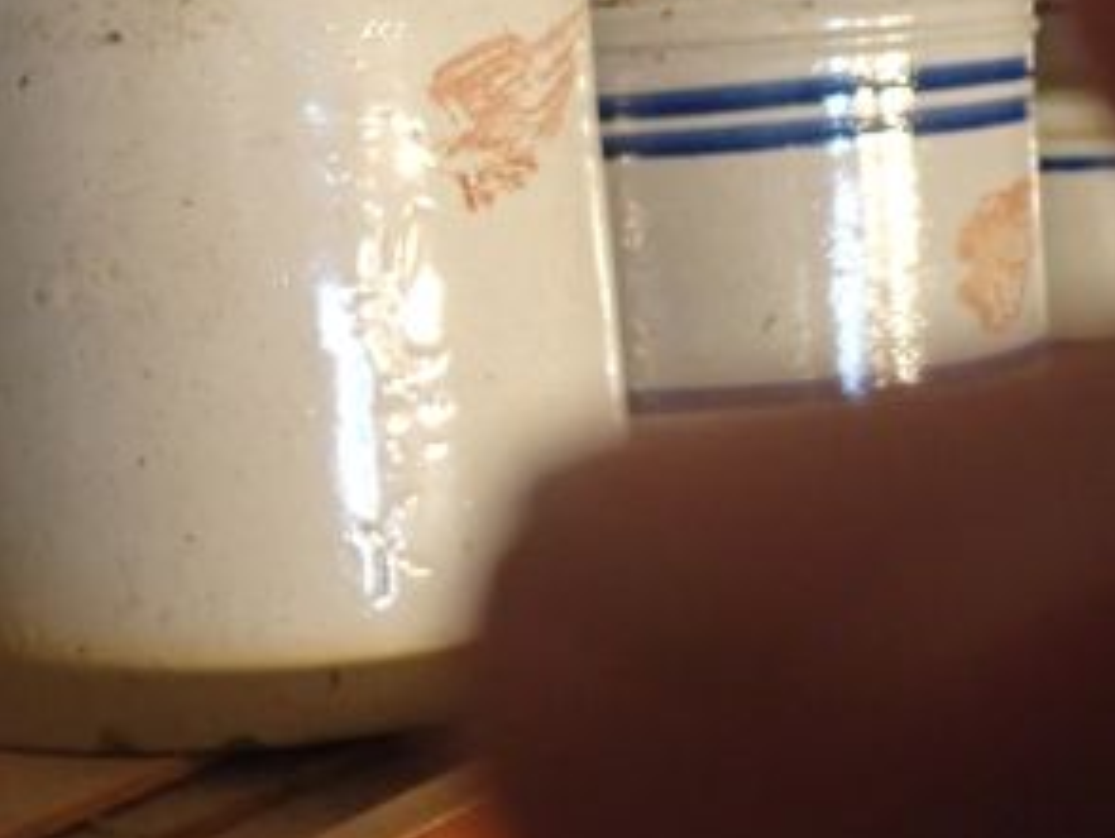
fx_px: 2192
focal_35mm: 68
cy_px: 114
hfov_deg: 26.5
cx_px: -78
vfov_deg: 21.3
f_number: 2.3
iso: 800
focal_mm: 5.4
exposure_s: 1/30
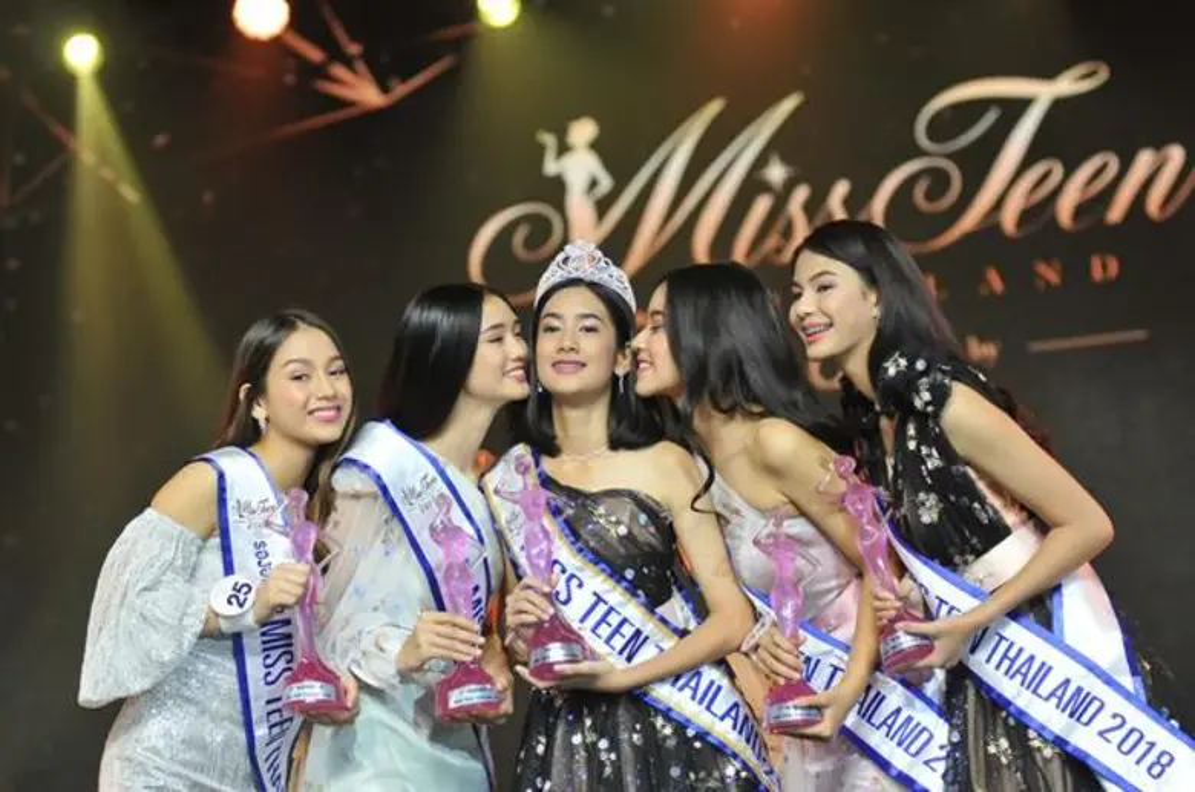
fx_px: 4572
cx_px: 598
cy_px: 396
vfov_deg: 9.9
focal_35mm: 138
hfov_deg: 14.9
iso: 800
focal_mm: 92
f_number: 3.2
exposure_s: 1/250
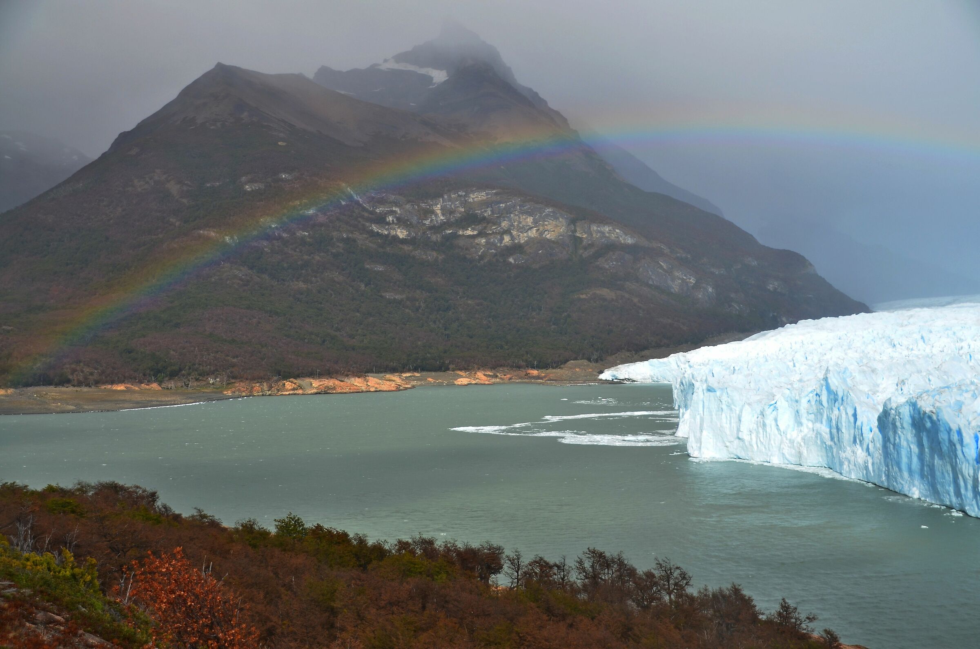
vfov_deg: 29.7
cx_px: 490
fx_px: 1223
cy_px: 324
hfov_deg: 43.7
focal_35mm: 45
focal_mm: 30
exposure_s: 1/1250
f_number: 5.6
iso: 140
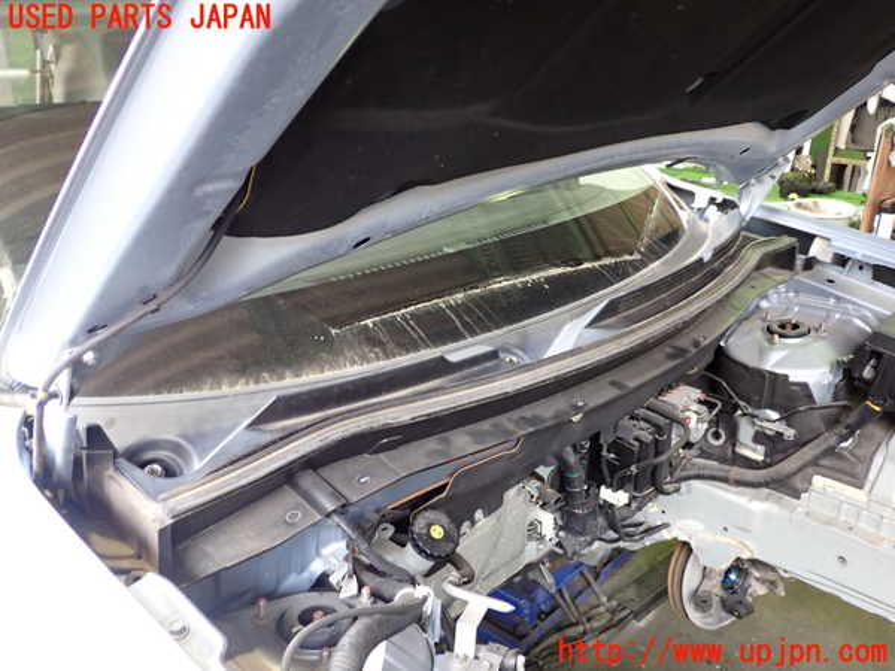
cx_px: 448
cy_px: 336
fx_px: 776
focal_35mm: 30
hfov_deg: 60.0
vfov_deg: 46.8
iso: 320
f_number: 2.3
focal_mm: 5.4
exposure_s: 1/30
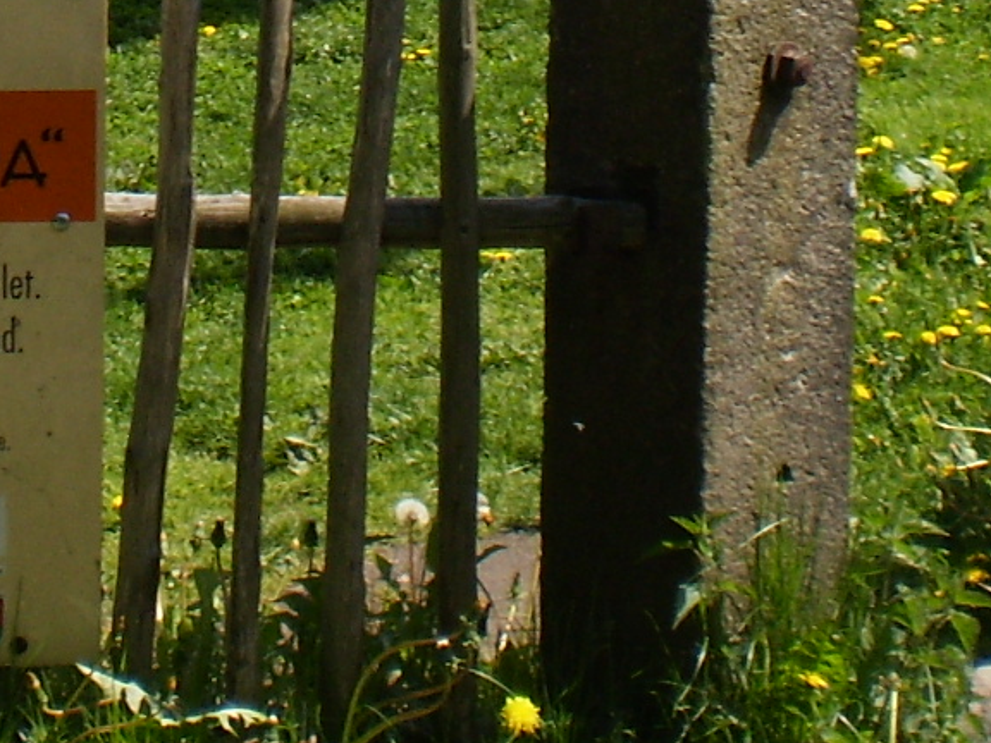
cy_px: -366
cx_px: 134
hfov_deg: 15.3
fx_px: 3664
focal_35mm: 128
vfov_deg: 11.1
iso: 64
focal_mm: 6.3
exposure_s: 1/500
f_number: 4.6
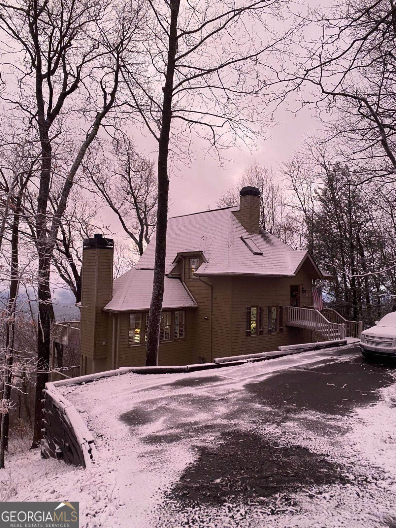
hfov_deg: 53.1
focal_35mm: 26
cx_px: 198
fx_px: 397
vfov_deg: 67.3
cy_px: 264
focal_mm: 4.25
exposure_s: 1/78
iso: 125
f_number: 1.8
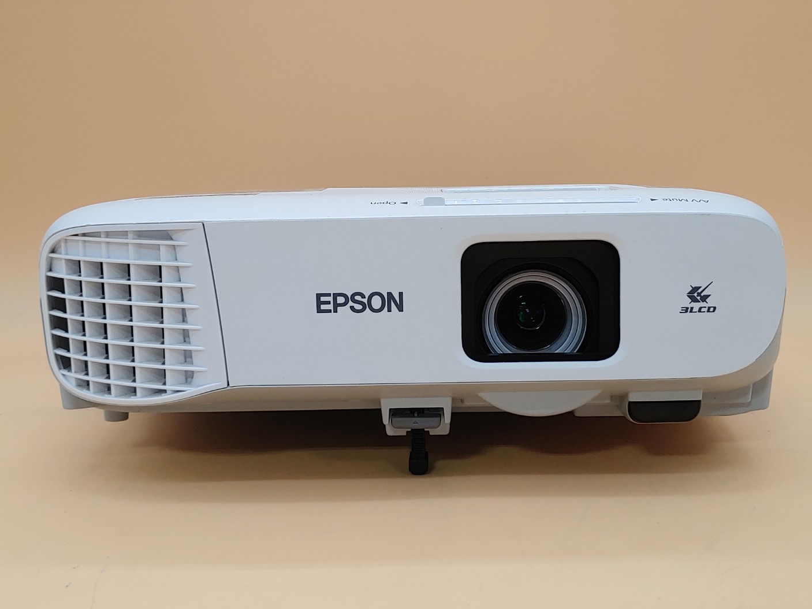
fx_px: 985
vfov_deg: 34.3
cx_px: 415
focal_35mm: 42
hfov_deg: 44.8
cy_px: 307
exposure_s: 1/88
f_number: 1.8
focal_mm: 4.36
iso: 50
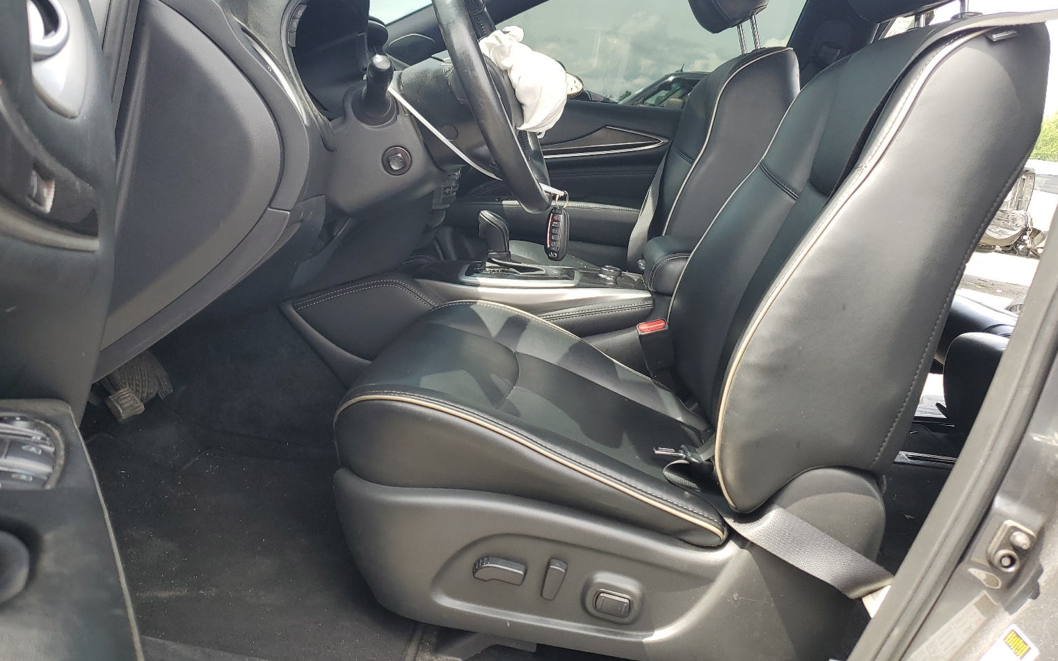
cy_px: 249
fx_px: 836
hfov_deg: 64.6
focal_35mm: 29
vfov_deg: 42.8
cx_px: 520
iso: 50
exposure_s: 1/303
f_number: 1.5
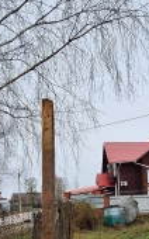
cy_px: 188
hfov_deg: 31.8
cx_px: 136
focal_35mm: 38
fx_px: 247
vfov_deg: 48.9
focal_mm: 1.74
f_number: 2.2
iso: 40
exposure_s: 1/592
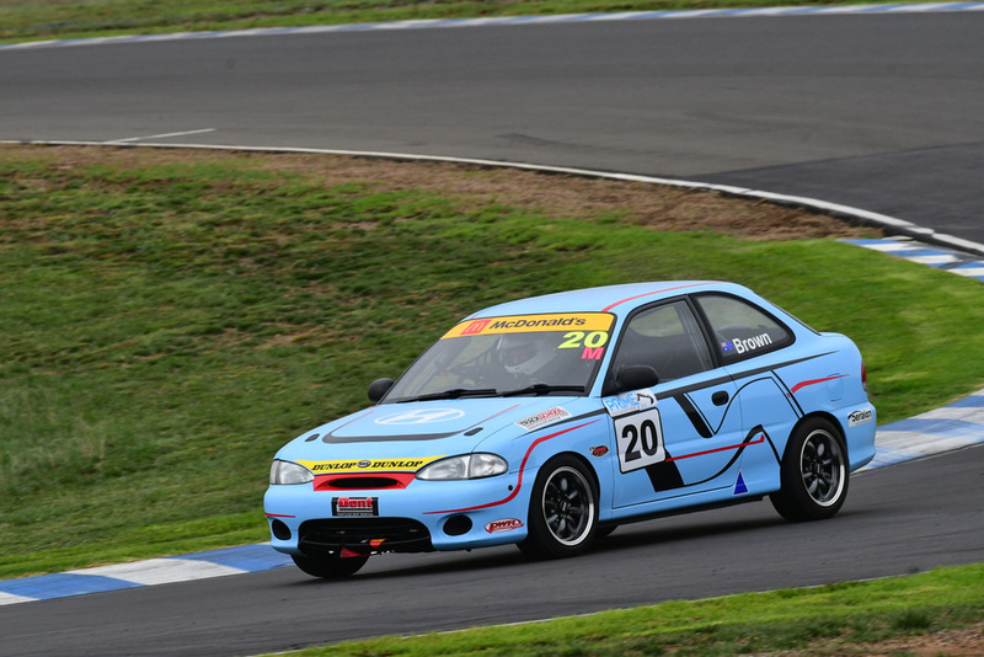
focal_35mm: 570
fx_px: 15585
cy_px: 328
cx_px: 492
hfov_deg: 3.6
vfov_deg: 2.4
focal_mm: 380
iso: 1000
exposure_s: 1/640
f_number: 10
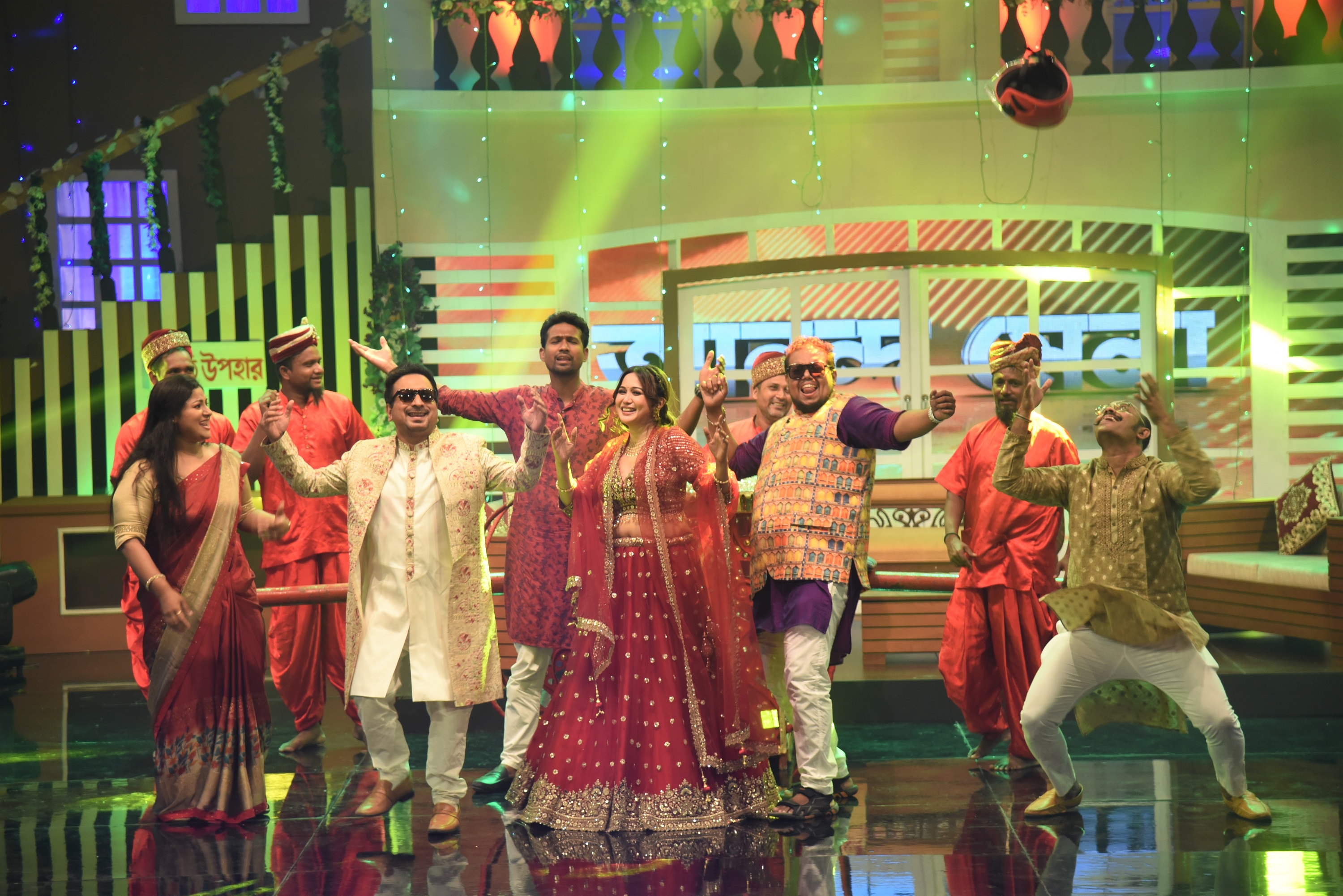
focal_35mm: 105
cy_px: 448
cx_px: 672
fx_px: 3918
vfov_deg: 13.0
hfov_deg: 19.5
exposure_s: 1/100
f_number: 4
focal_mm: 105
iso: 1250
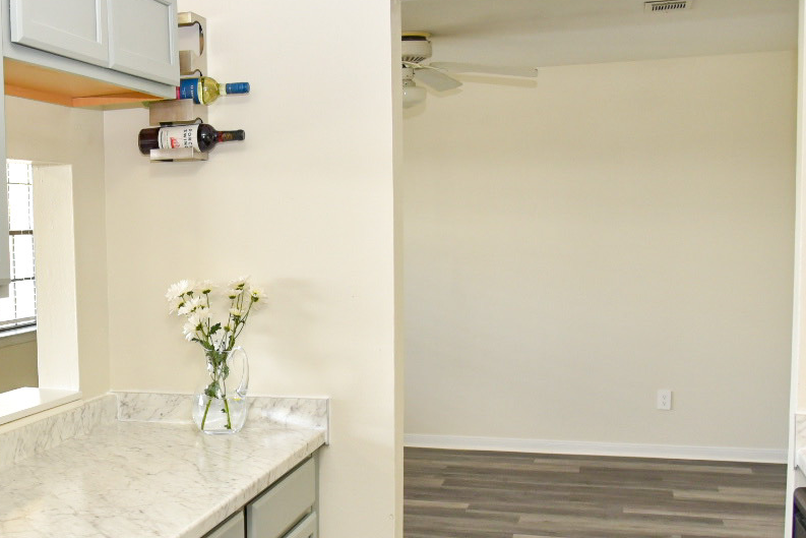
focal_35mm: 49
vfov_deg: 27.4
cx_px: 92
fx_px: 1097
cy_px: 347
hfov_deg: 37.9
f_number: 5
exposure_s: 1/100
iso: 800
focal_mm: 24
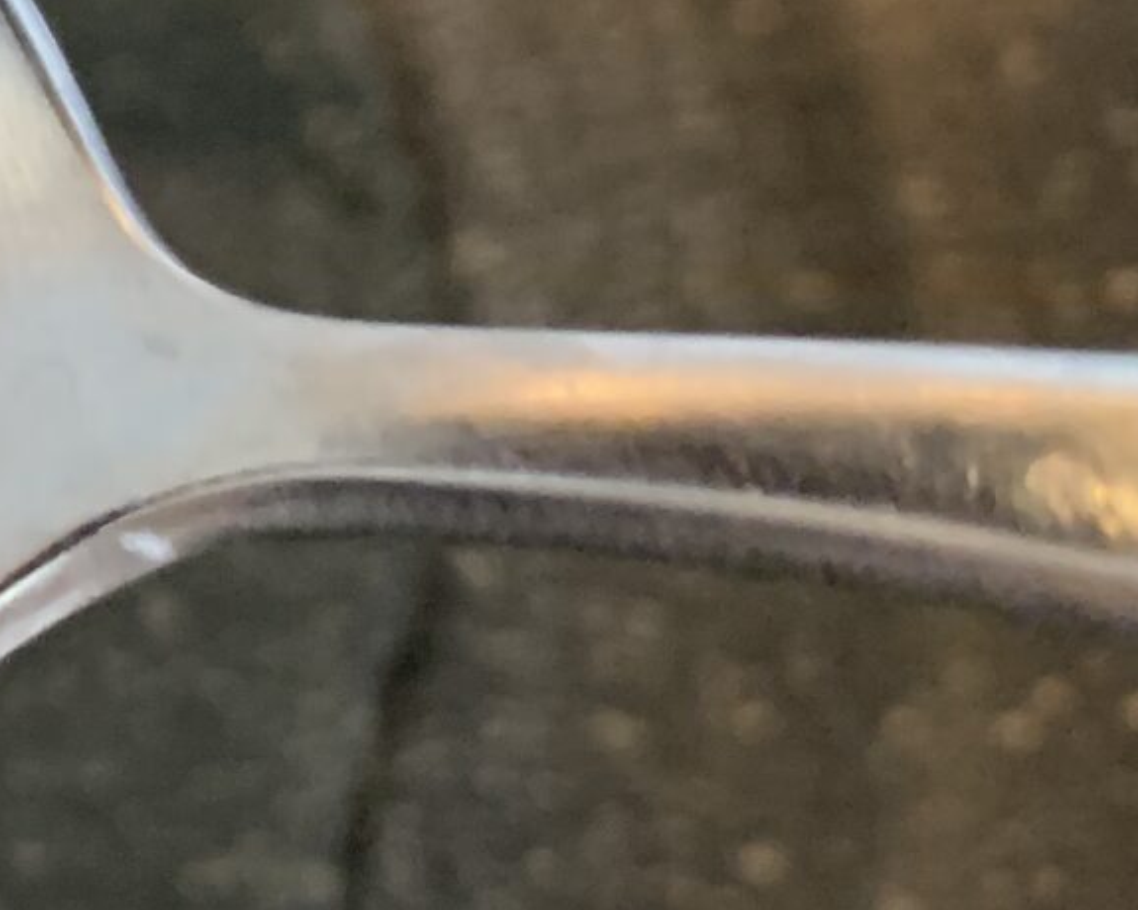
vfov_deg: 13.6
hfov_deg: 14.9
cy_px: 283
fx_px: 3806
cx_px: -873
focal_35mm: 113
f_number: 1.8
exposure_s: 1/33
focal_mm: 4.25
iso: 400
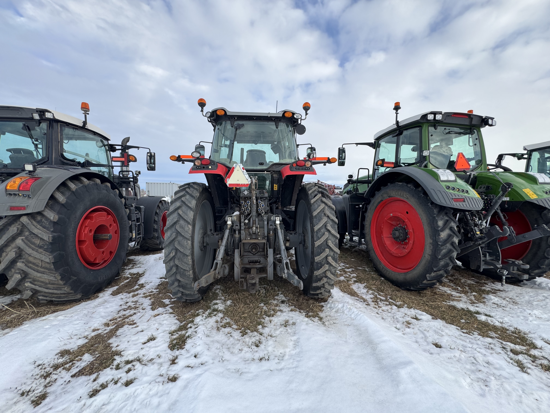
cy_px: 206
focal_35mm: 14
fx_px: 222
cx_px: 275
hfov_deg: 102.1
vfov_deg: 85.7
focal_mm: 2.22
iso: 40
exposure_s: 1/462
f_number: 2.2
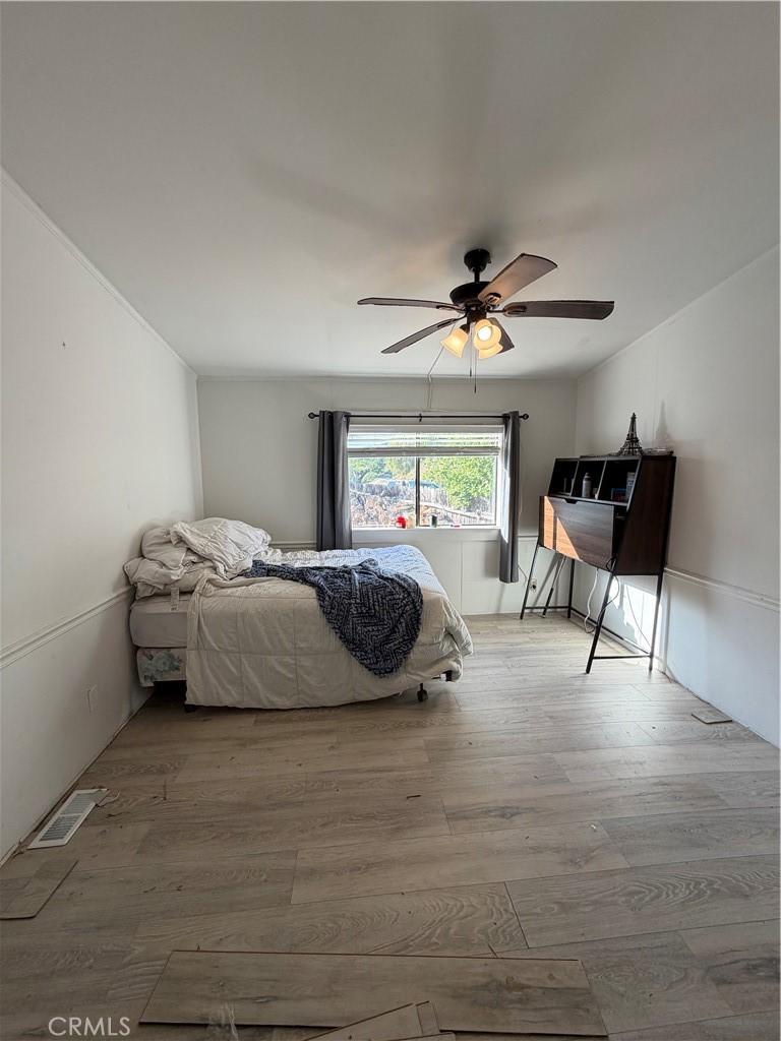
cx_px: 390
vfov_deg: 102.1
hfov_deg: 85.7
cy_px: 520
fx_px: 421
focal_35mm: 14
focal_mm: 2.22
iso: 80
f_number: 2.2
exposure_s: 1/121
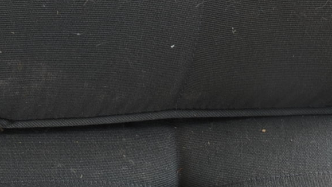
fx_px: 1999
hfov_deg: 9.3
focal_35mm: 227
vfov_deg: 5.2
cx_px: -104
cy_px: 466
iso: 125
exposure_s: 1/160
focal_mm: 34
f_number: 11
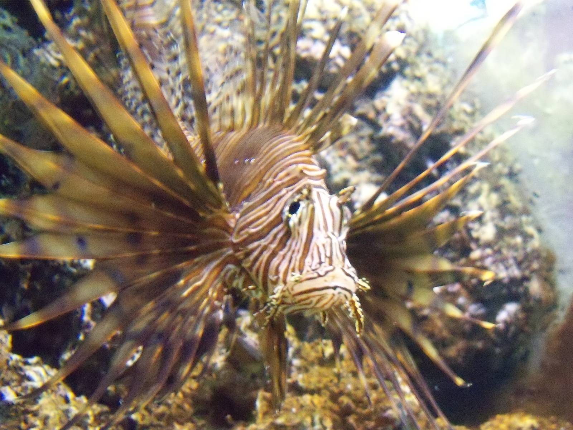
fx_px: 695
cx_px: 286
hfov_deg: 44.8
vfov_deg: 34.3
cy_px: 215
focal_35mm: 42
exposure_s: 1/8
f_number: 3.7
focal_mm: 7.5
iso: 1600
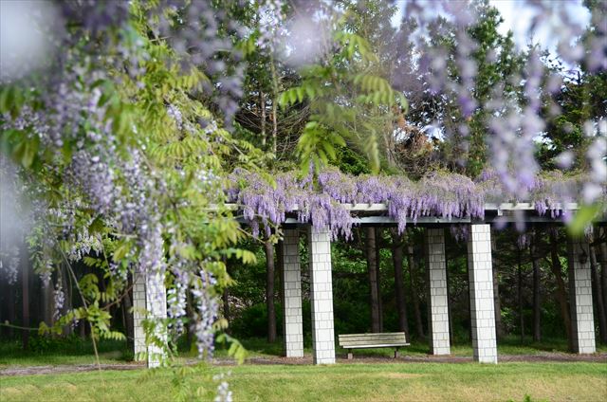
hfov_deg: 24.7
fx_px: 1388
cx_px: 304
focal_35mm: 82
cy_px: 201
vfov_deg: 16.5
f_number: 5
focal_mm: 55
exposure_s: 1/320
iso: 320
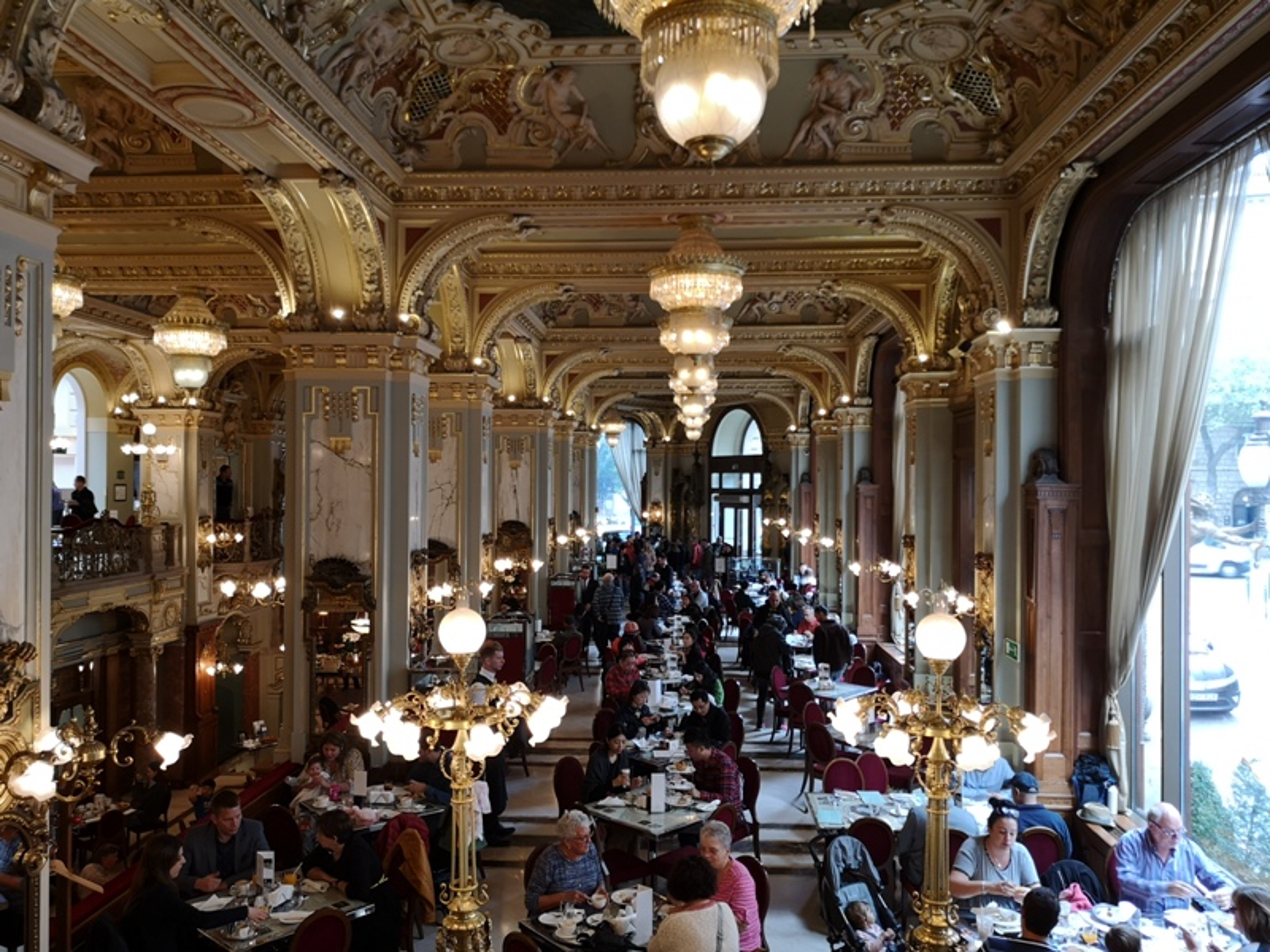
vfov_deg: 51.4
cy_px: 476
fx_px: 991
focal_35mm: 27
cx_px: 635
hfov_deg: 65.3
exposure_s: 1/33.3
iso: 160
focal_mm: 3.95
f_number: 1.8
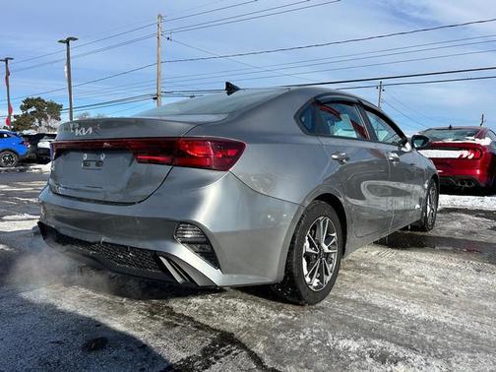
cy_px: 186
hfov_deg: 67.3
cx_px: 248
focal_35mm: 26
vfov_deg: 53.1
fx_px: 373
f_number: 1.5
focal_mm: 5.7
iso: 50
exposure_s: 1/5587
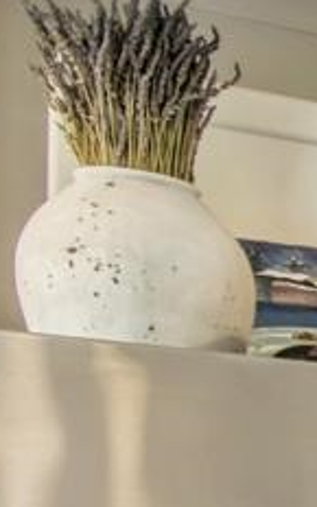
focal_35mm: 108
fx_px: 1493
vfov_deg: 17.9
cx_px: 2000
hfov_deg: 4.8
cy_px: 685
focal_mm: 12
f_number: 11
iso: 100
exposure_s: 1/4
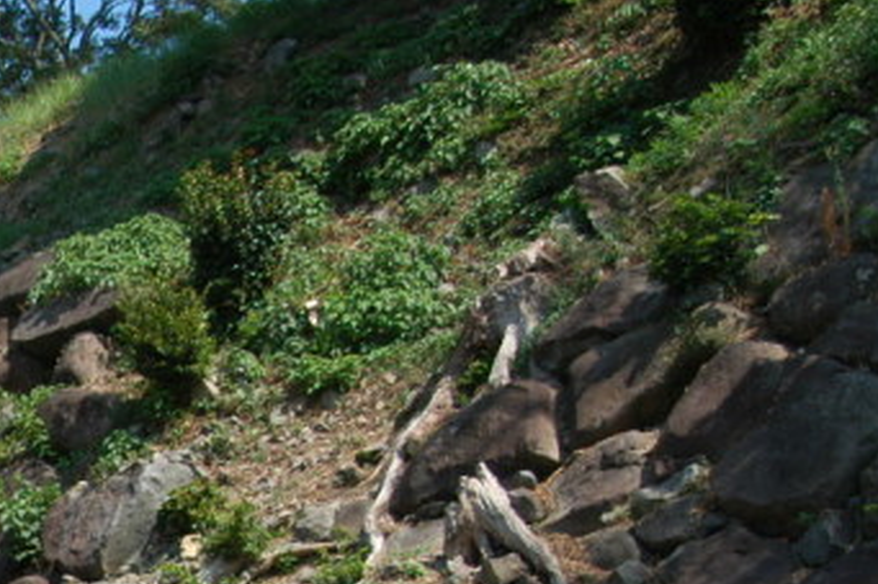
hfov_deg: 17.6
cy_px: 771
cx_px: -304
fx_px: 2633
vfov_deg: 12.3
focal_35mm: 108
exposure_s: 1/250
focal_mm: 24
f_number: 8
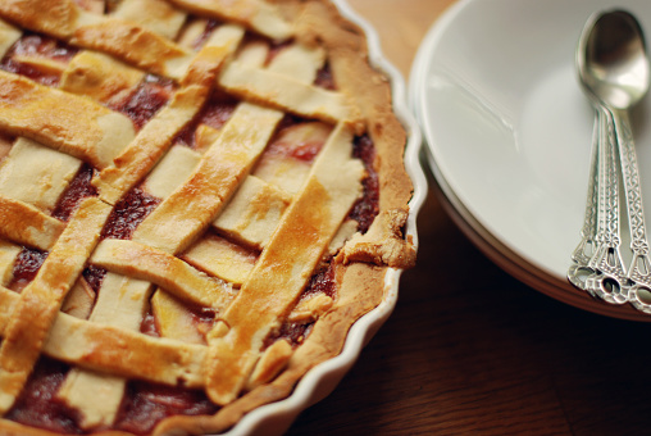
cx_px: 326
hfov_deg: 27.0
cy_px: 218
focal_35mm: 75
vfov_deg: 18.2
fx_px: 1358
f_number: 1.6
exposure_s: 1/320
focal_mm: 50
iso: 125
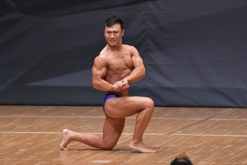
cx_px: 122
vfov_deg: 3.5
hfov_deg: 5.2
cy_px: 84
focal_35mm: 396
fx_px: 2716
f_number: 5.6
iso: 6400
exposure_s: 1/400
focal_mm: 250
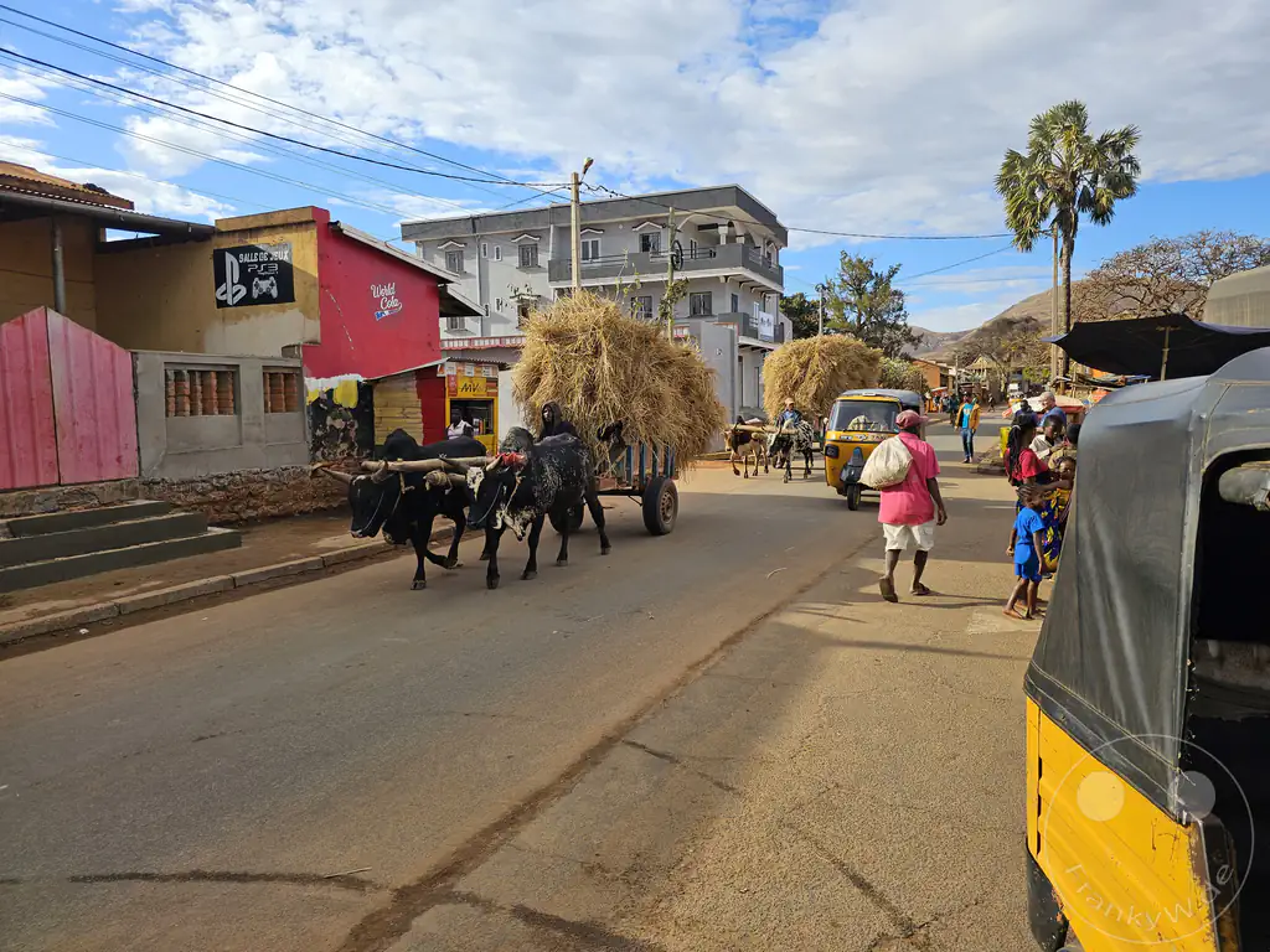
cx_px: 635
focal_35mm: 23
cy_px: 476
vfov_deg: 58.9
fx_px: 844
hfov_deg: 73.9
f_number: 1.7
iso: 10
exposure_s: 1/452
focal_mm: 6.3
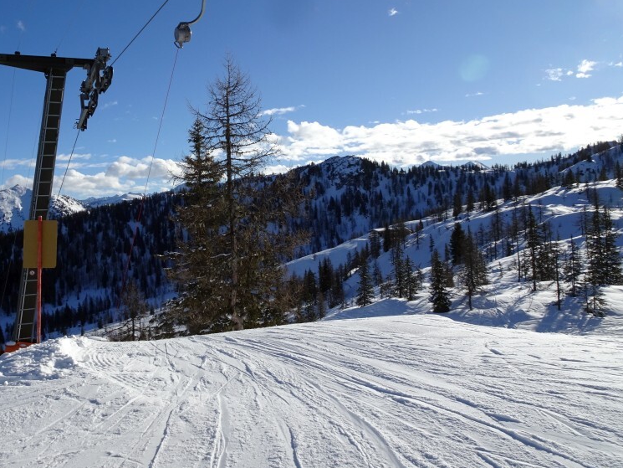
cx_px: 197
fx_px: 594
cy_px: 198
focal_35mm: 33
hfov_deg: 54.0
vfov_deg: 42.8
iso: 80
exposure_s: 1/1600
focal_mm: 4.1
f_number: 3.5
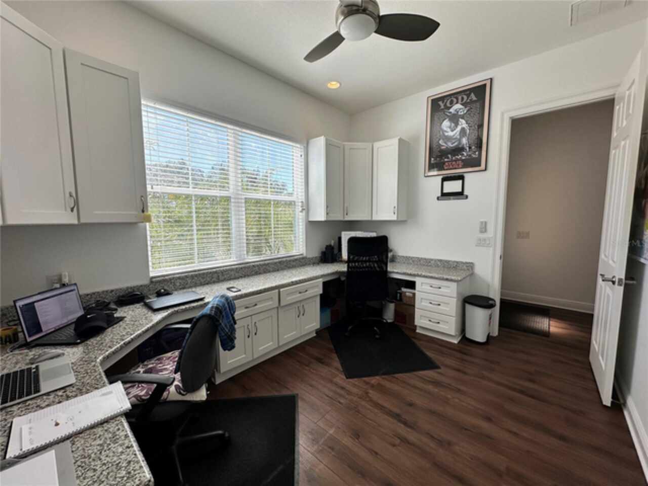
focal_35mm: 14
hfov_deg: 102.1
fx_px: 262
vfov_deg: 85.7
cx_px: 324
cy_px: 243
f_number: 2.2
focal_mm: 2.22
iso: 40
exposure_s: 1/440
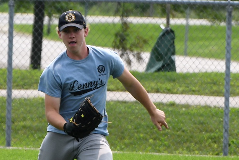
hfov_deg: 3.8
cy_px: 129
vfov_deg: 2.6
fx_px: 3566
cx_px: 51
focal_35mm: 537
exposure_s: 1/1000
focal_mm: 210
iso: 220
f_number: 5.3
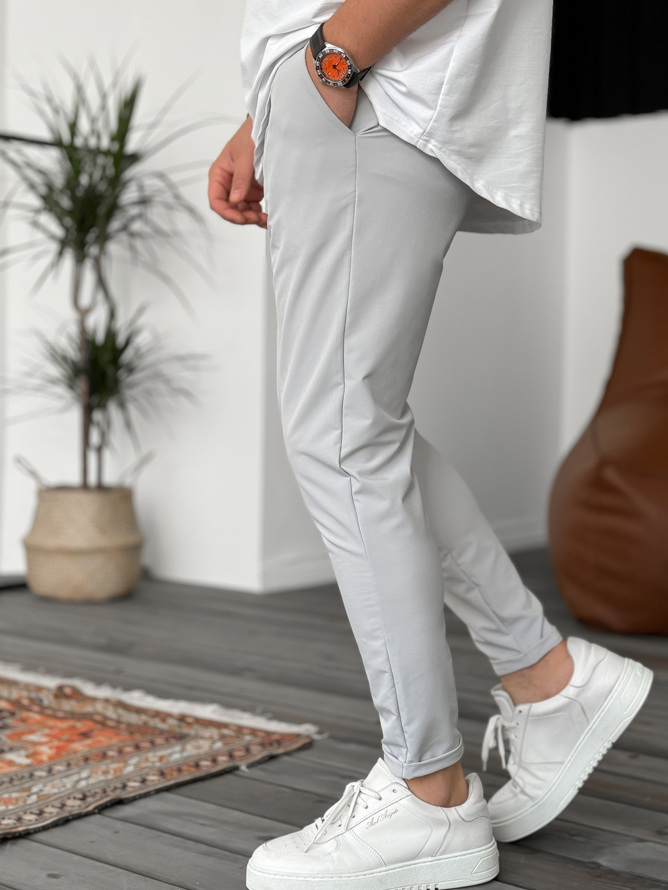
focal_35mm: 57
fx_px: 1466
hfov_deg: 25.6
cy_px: 410
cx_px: 393
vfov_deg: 33.8
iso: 50
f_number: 1.8
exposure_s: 1/140
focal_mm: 6.86
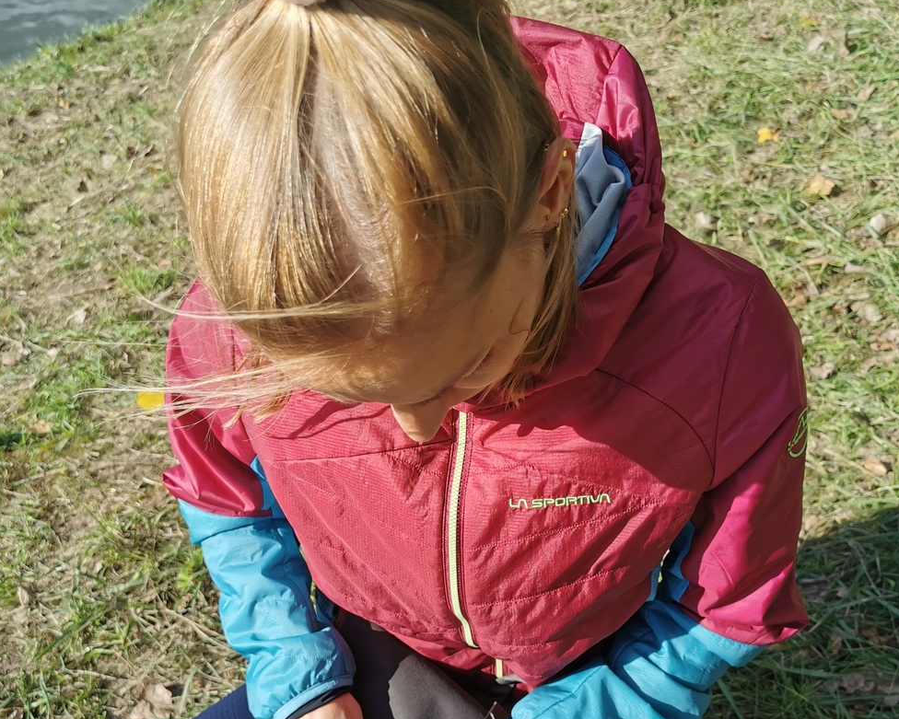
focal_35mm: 36
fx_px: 958
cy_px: 457
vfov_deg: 40.8
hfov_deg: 50.3
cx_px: 442
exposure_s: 1/2874
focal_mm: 5.56
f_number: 1.6
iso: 50
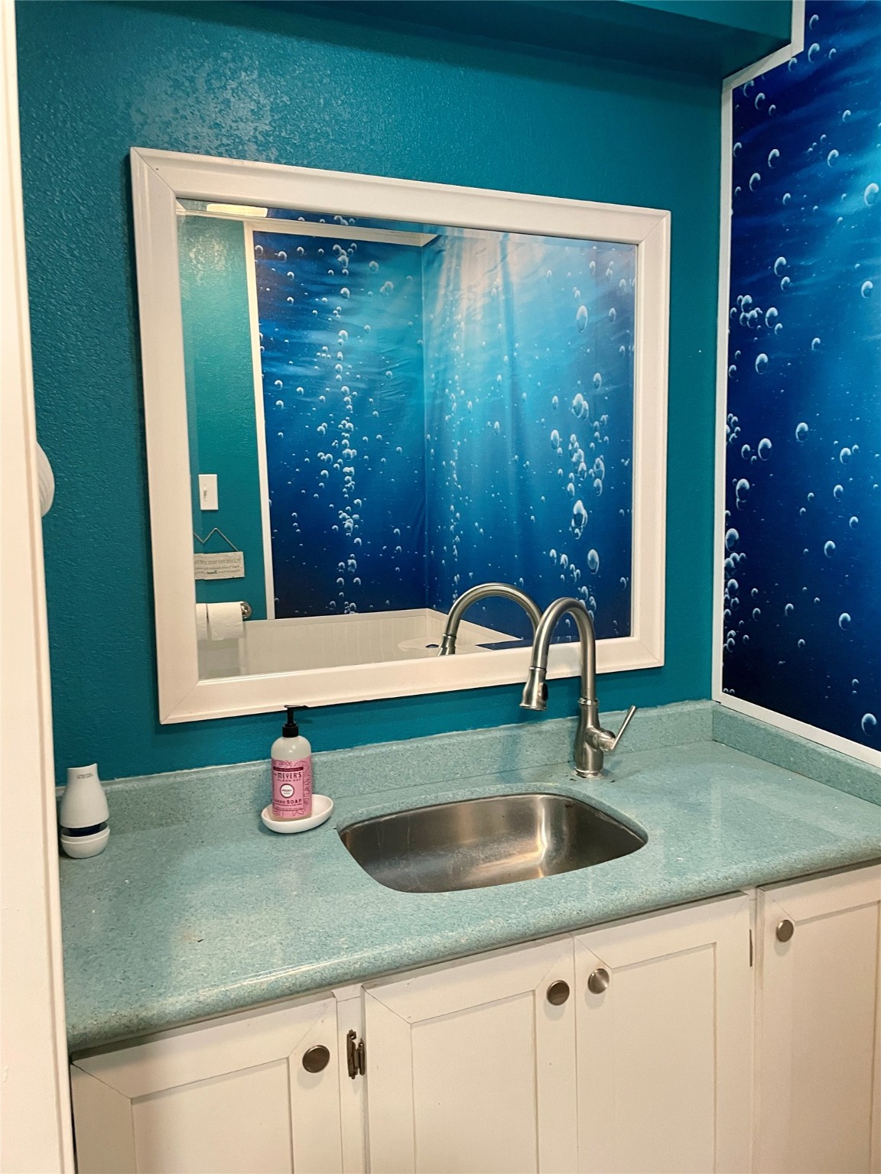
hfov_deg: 53.1
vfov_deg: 67.3
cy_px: 587
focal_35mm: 26
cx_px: 440
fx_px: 882
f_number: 1.6
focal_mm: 4.2
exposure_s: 1/60
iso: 320
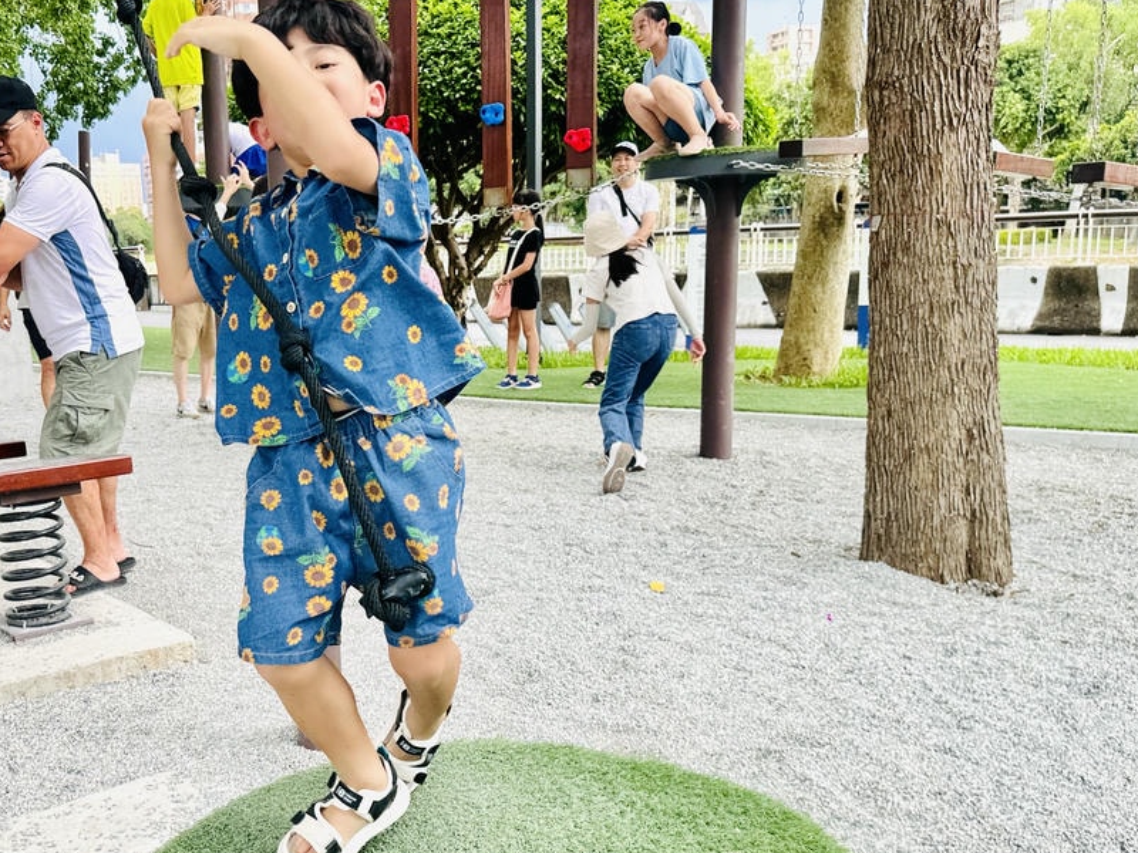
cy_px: 513
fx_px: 1183
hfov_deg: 50.3
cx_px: 363
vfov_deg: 39.5
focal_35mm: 36
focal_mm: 6.76
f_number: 1.78
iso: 80
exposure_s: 1/499
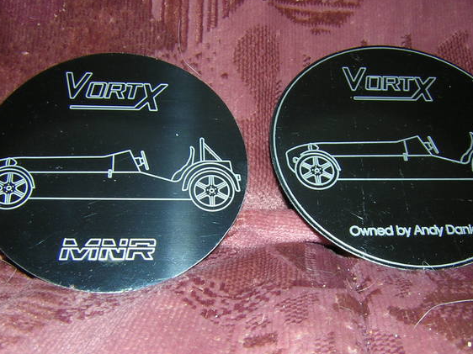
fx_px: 560
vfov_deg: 35.1
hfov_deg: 45.7
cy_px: 184
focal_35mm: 41
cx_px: 256
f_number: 5.2
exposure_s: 1/60.1
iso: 100
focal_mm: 4.7
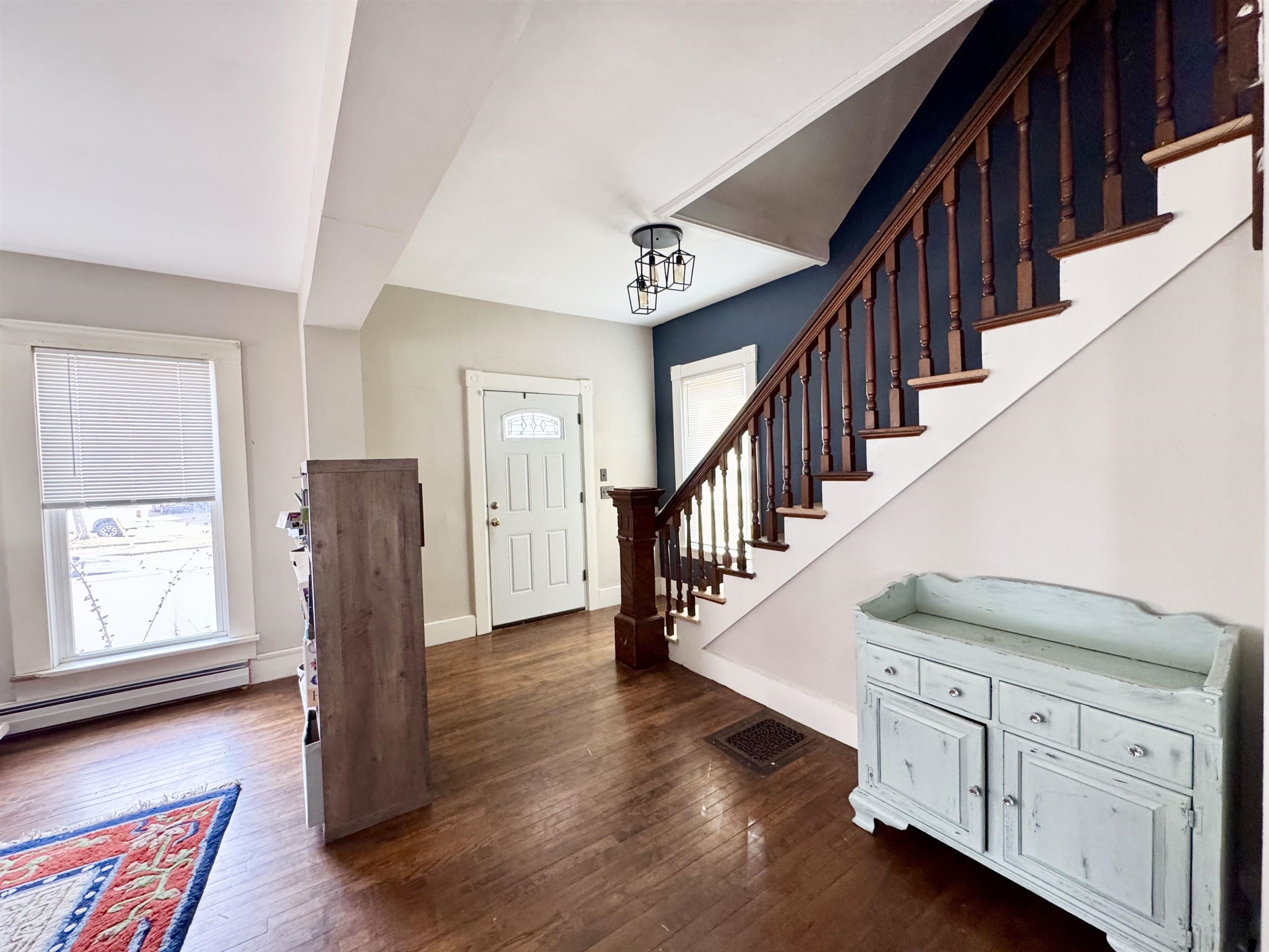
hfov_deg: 102.1
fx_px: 513
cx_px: 634
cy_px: 476
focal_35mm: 14
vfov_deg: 85.7
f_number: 2.2
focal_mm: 2.22
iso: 320
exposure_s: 1/120
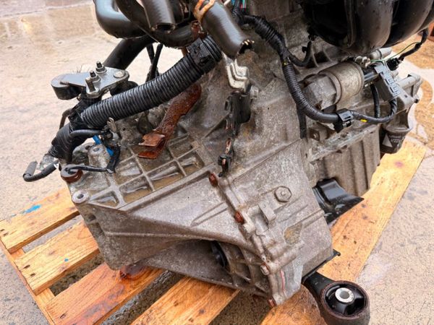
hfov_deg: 71.6
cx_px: 217
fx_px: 301
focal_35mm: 24
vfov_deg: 56.8
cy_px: 162
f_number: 1.78
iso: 64
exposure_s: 1/121
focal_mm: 6.76
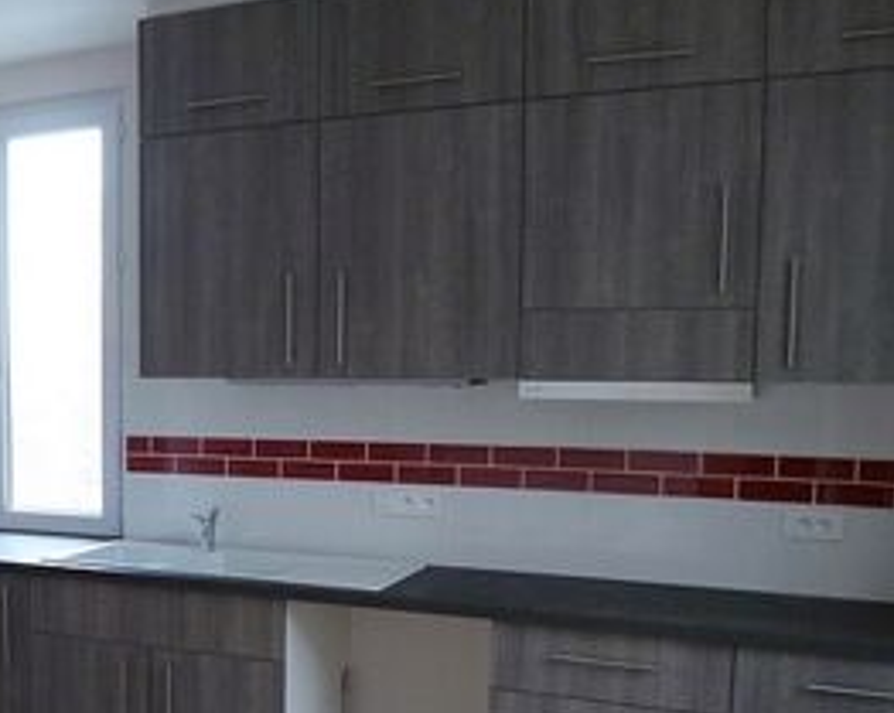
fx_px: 1136
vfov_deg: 34.5
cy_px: 484
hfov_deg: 41.2
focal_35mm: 43
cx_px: 188
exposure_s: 1/60
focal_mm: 4.3
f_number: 2.5
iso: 250
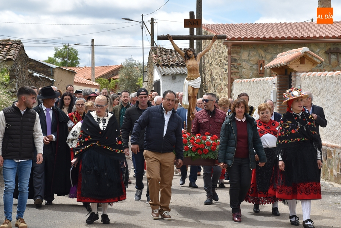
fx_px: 882
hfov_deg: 21.9
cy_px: 114
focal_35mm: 93
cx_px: 170
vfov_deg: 14.7
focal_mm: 62
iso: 200
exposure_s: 1/320
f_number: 9
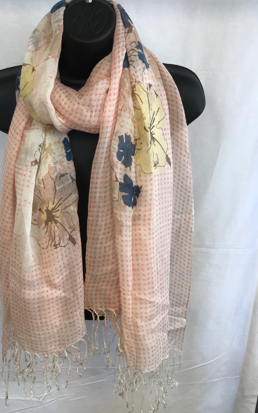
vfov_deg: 58.1
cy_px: 189
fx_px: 371
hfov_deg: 38.0
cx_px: 90
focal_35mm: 33
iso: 25
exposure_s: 1/60
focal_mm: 3.99
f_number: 1.8
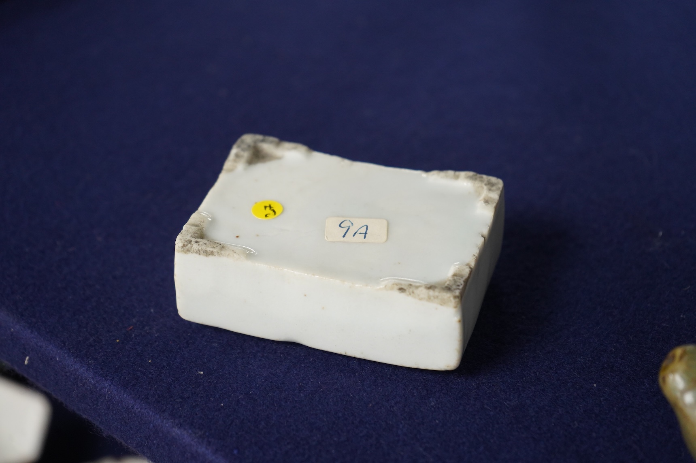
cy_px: 232
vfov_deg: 19.4
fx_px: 1352
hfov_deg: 28.9
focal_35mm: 70
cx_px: 348
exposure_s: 1/125
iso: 2500
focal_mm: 70
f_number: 5.6
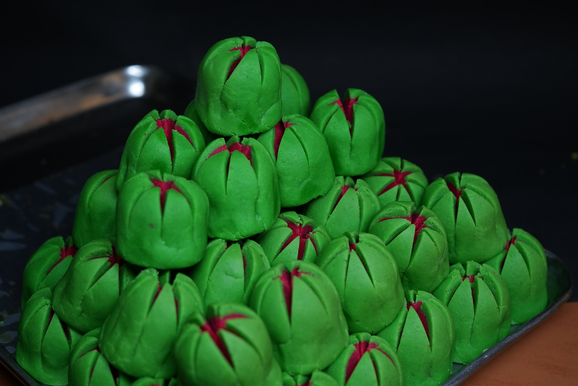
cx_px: 289
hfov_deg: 39.6
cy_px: 193
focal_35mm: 50
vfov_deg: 27.0
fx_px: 803
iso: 320
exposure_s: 1/100
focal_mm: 50
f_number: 5.6
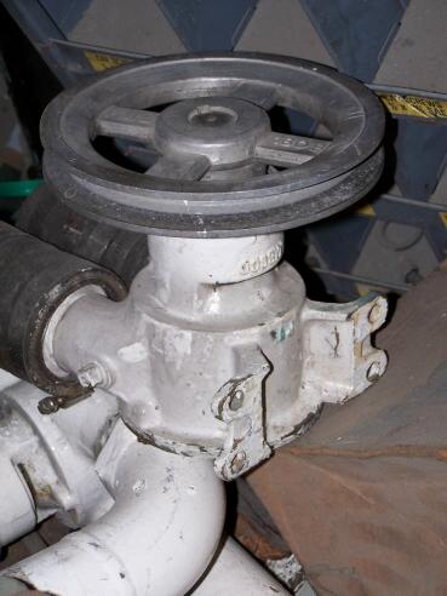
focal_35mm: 105
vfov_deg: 18.7
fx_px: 1808
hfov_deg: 14.1
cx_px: 224
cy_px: 298
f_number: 3.2
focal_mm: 17.5
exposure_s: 1/90
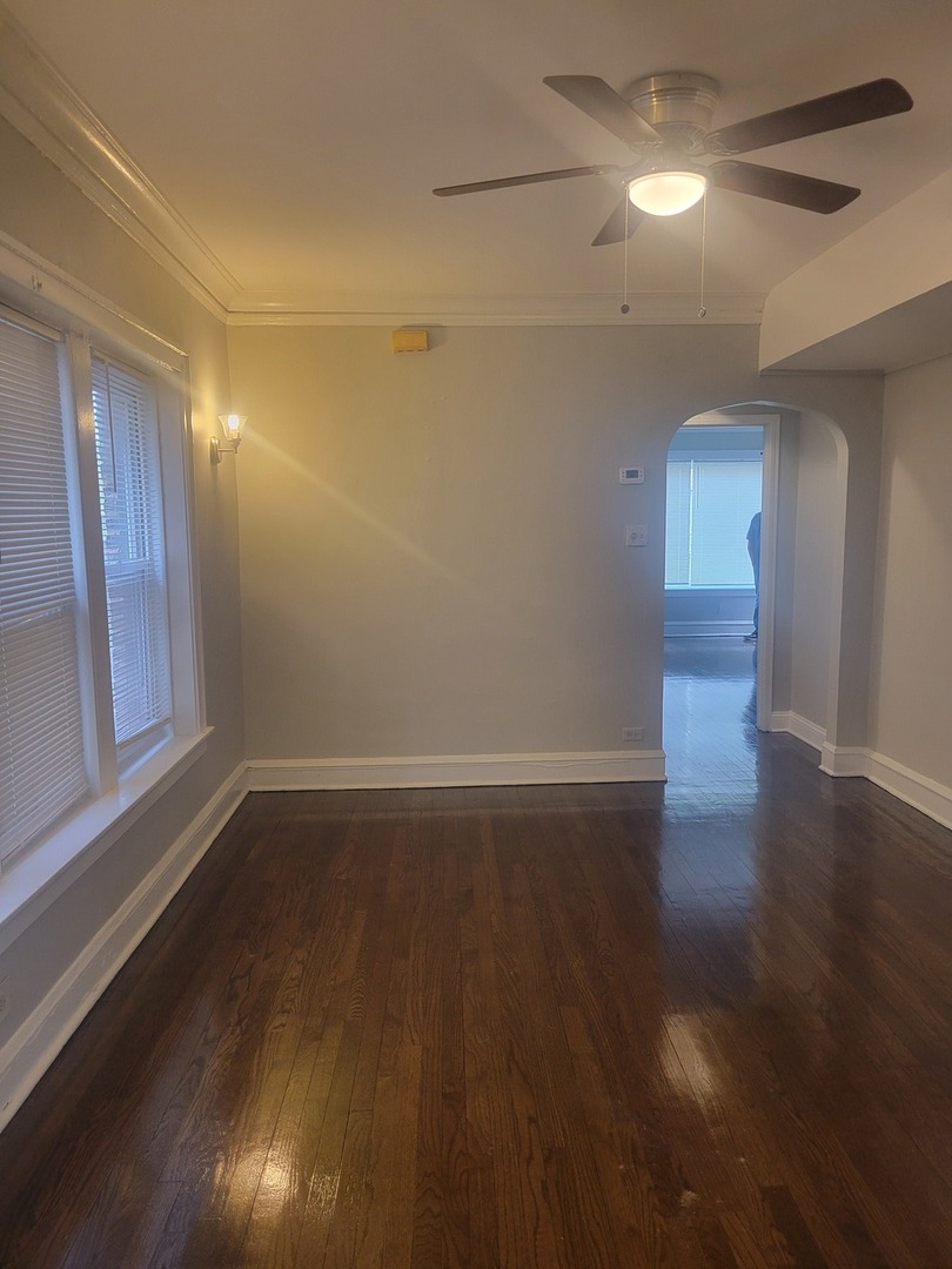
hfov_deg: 53.1
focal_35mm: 26
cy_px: 634
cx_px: 476
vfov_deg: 67.3
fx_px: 953
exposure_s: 1/60
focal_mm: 5.4
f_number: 1.8
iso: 200
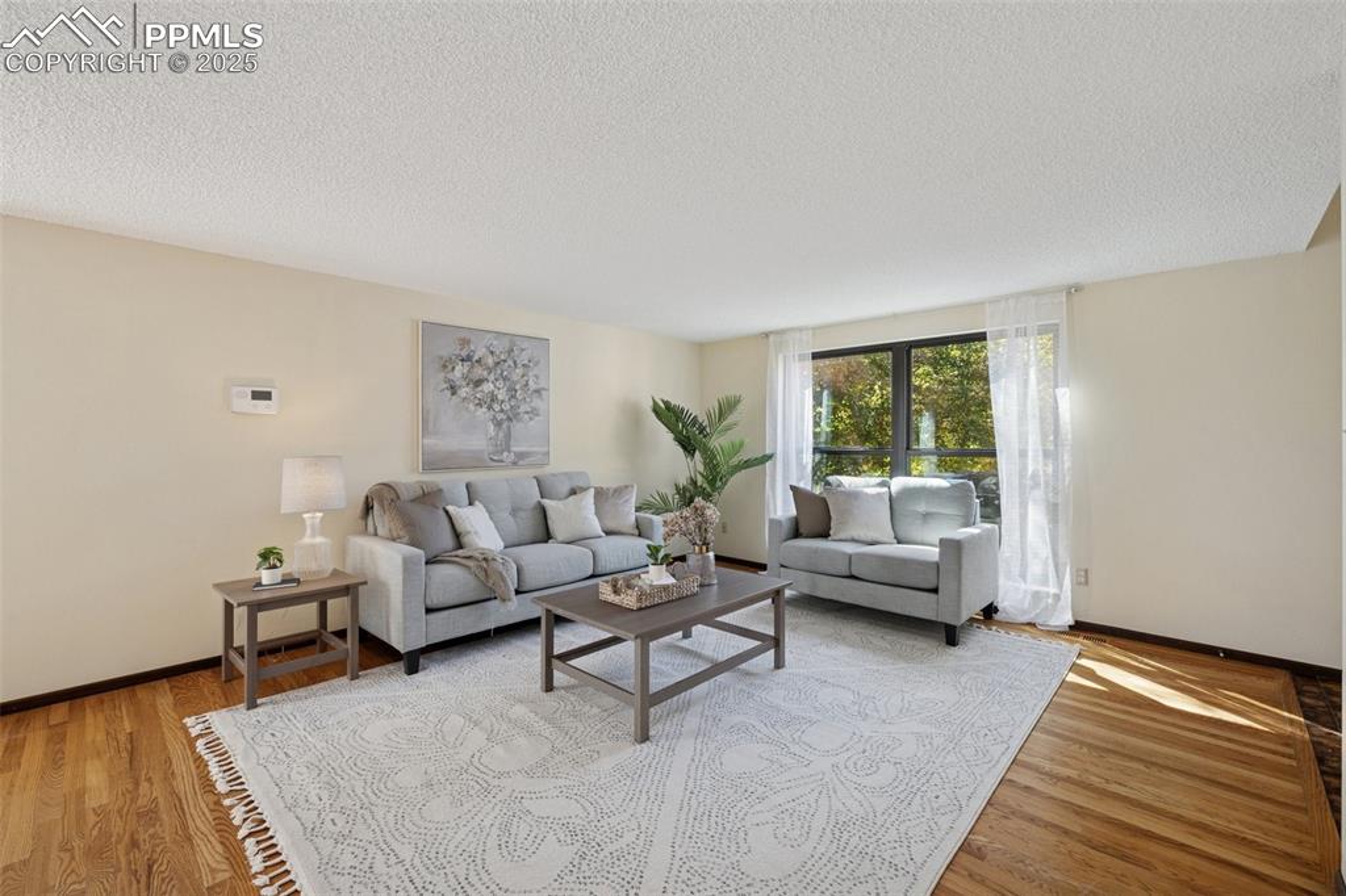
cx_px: 673
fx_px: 561
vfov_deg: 77.3
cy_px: 448
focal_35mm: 15
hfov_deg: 100.4
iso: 800
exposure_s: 1/15
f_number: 11
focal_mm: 15
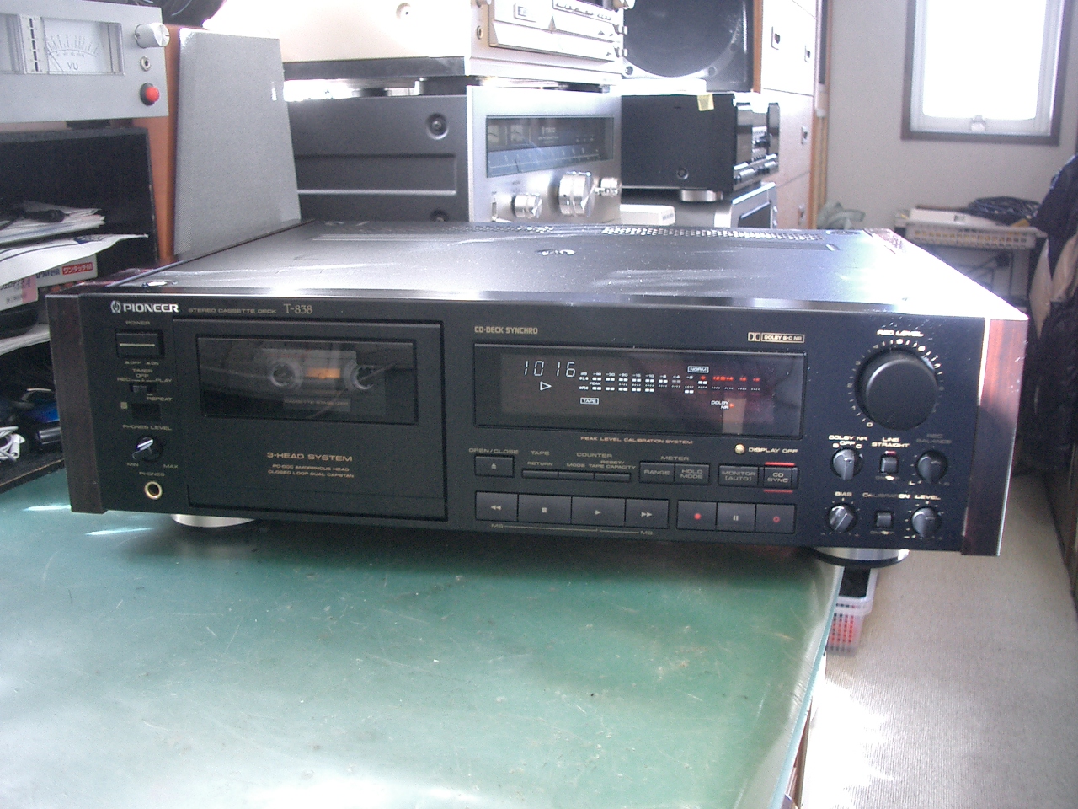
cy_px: 404
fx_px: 1090
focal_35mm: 35
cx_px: 539
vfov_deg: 40.7
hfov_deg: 52.6
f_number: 2.6
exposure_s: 1/15
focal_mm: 5.8
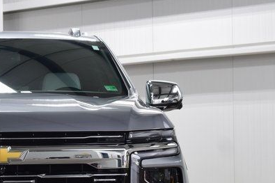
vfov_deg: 9.7
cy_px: 169
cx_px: 1
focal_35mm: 140
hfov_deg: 14.4
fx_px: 1069
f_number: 6.3
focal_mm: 36
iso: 400
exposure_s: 1/15
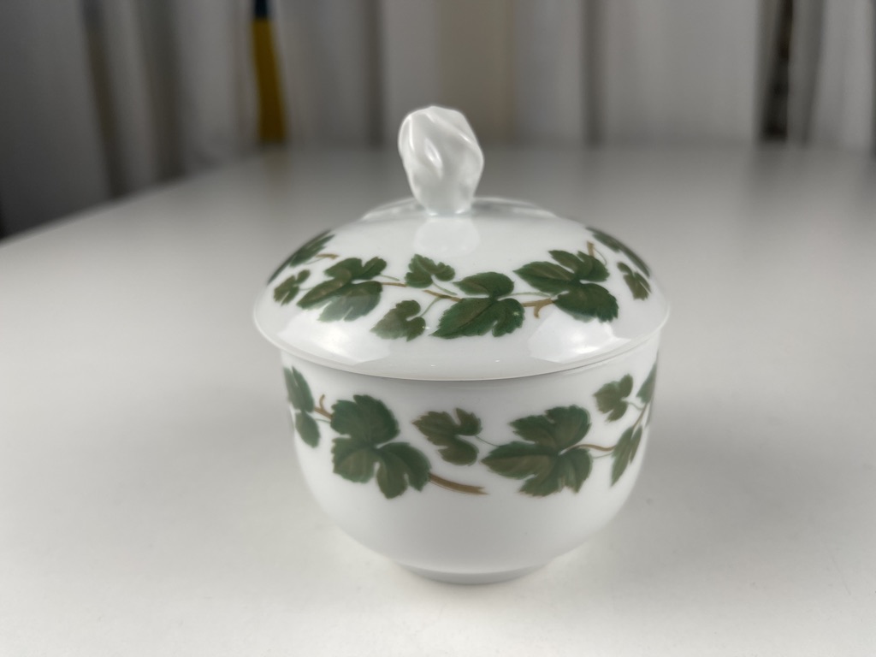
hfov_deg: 69.4
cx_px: 438
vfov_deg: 54.9
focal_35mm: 25
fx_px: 633
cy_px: 328
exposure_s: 1/241
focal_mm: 5.1
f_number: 1.6
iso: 32
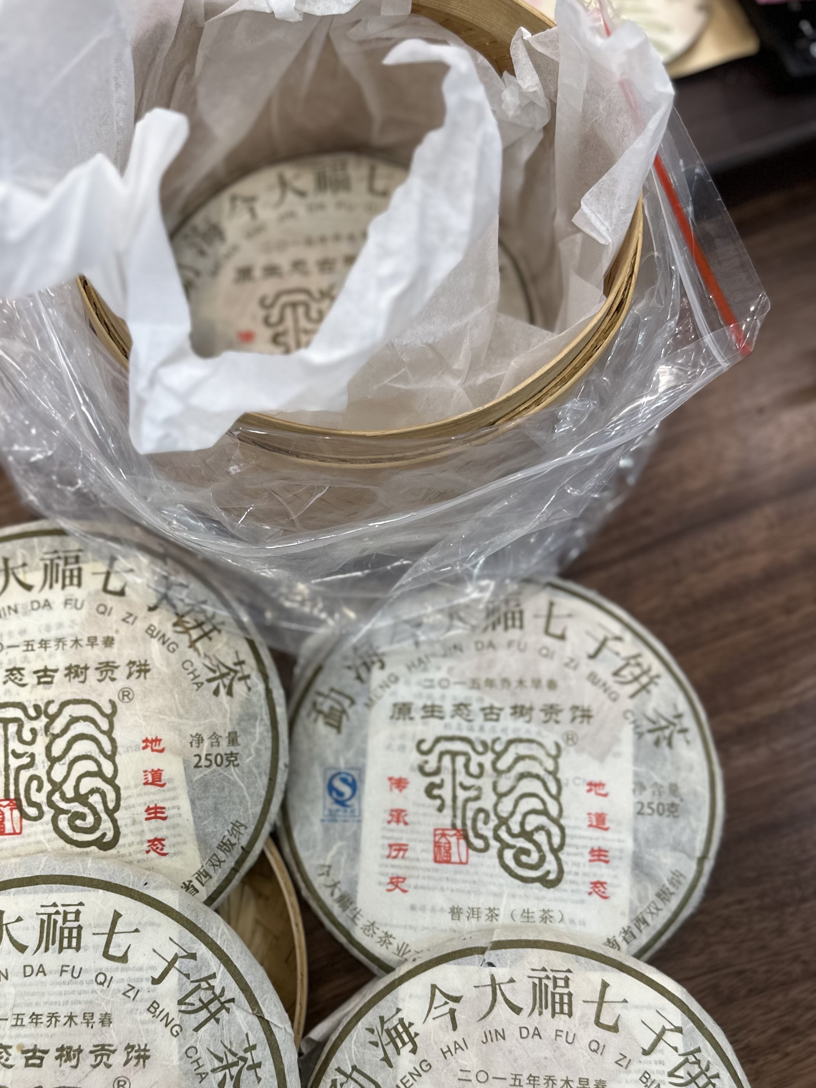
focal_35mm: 35
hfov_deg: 40.3
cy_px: 676
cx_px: 286
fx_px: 1100
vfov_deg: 52.1
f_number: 1.78
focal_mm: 6.86
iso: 125
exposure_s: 1/100
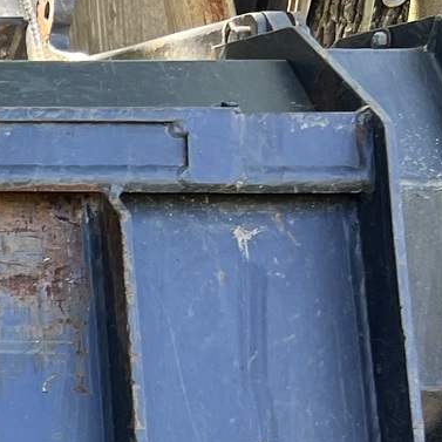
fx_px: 1777
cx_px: -586
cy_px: 489
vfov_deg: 13.9
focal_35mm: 123
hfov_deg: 11.8
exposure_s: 1/171
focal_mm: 5.7
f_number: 1.5
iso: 50
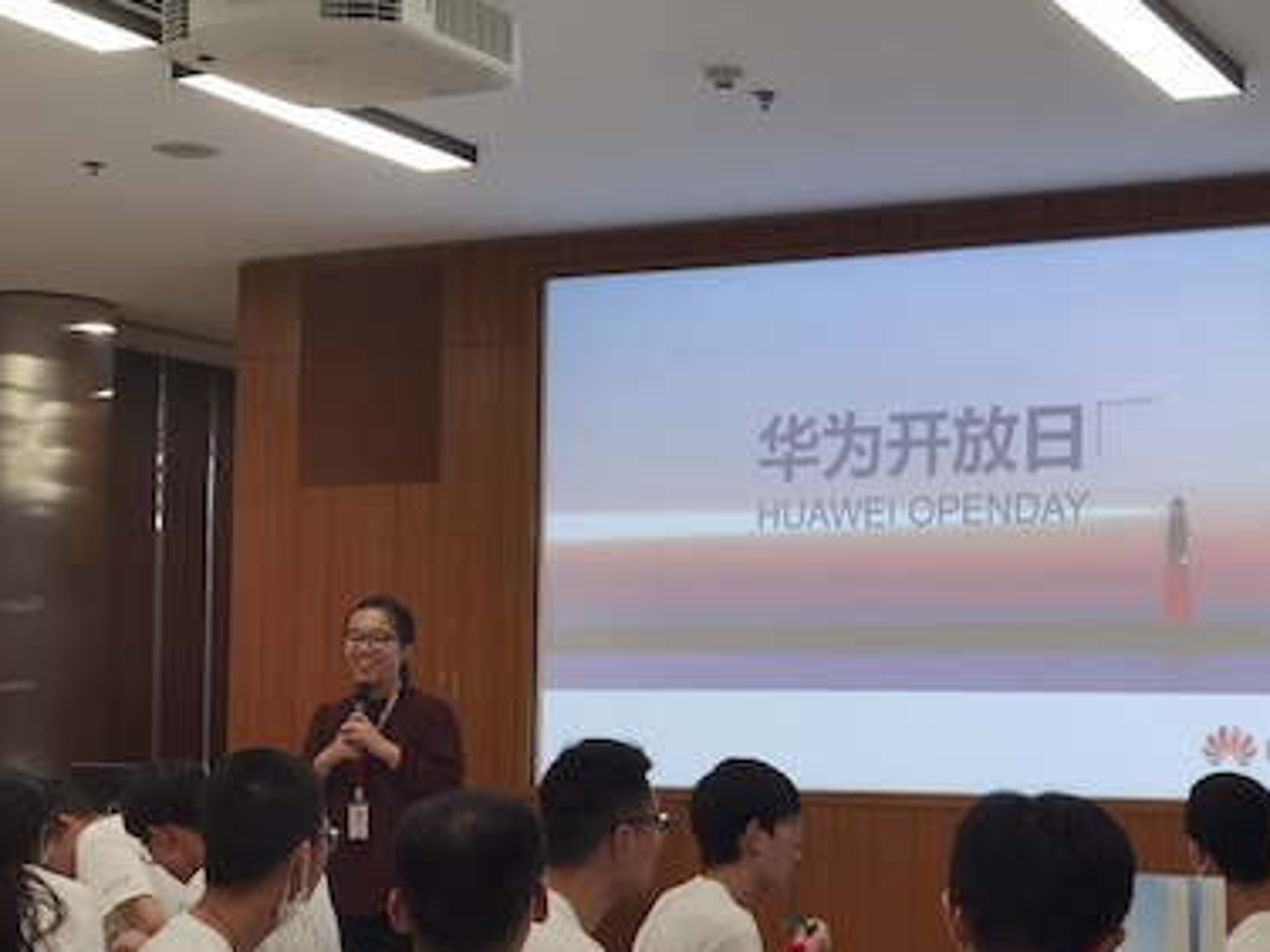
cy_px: 648
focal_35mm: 67
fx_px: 2458
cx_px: 841
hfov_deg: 28.8
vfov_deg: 21.8
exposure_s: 1/120
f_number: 1.9
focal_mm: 6.71
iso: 64
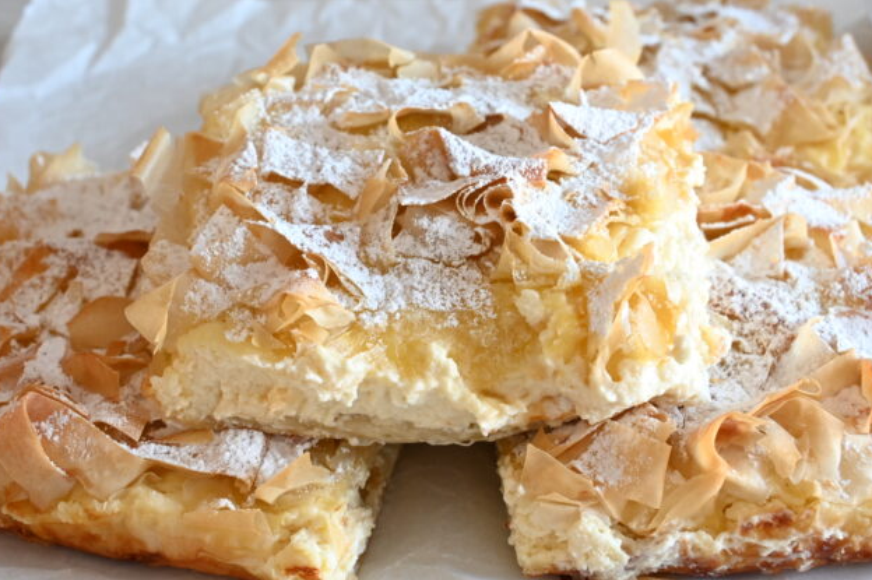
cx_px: 419
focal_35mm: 60
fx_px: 1452
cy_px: 266
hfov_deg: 33.4
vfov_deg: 22.6
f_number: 7.1
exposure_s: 1/20
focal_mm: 35
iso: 800
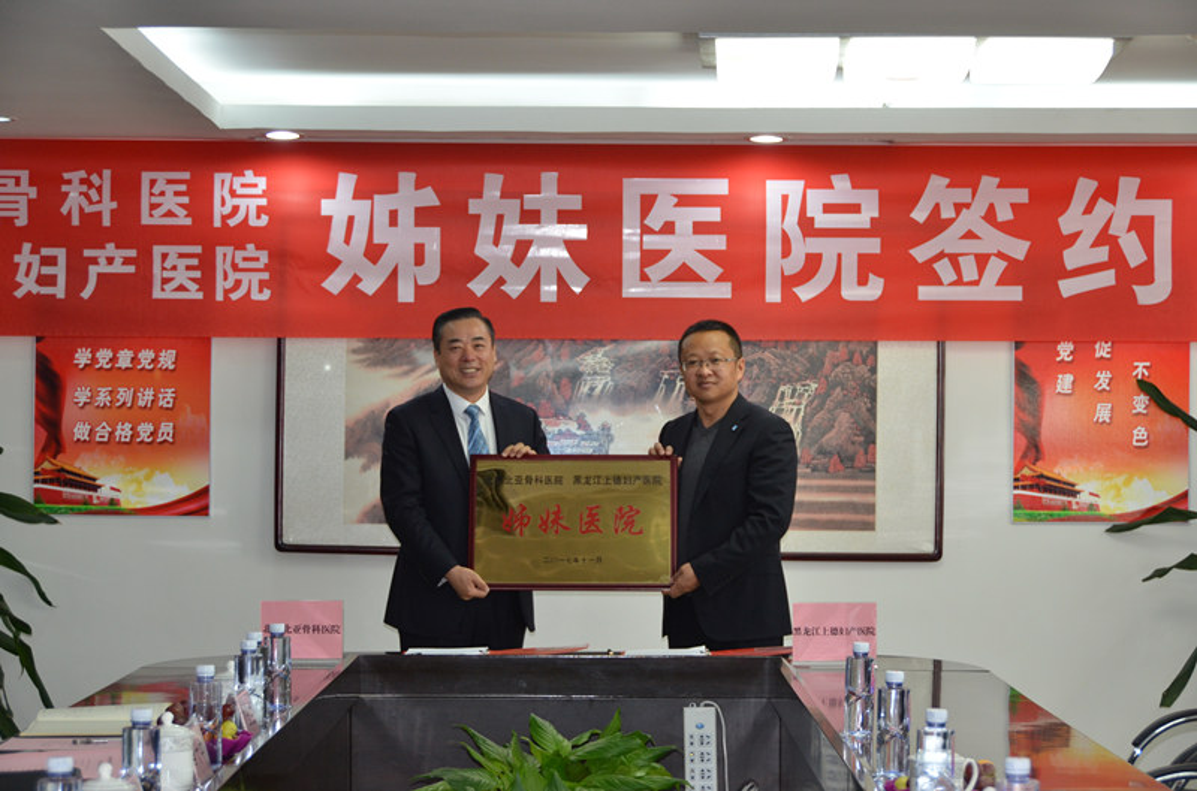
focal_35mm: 82
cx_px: 598
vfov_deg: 16.5
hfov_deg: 24.7
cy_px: 396
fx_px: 2736
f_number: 4.8
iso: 560
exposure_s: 1/60
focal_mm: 55
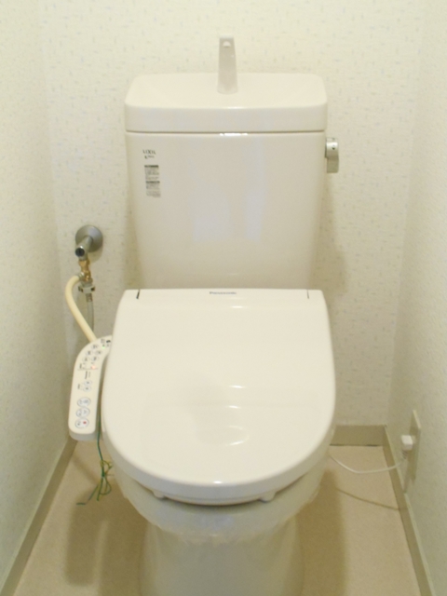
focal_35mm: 44
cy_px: 298
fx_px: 758
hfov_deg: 32.9
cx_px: 224
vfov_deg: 42.9
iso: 800
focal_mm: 7.7
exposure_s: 1/10
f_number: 4.2
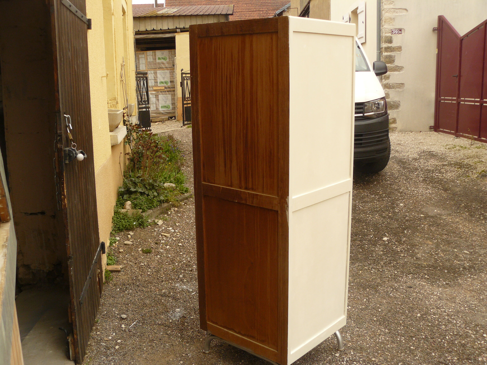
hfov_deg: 51.4
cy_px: 182
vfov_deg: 39.7
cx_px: 244
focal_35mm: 36
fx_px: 506
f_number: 4
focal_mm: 6
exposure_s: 1/125
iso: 100
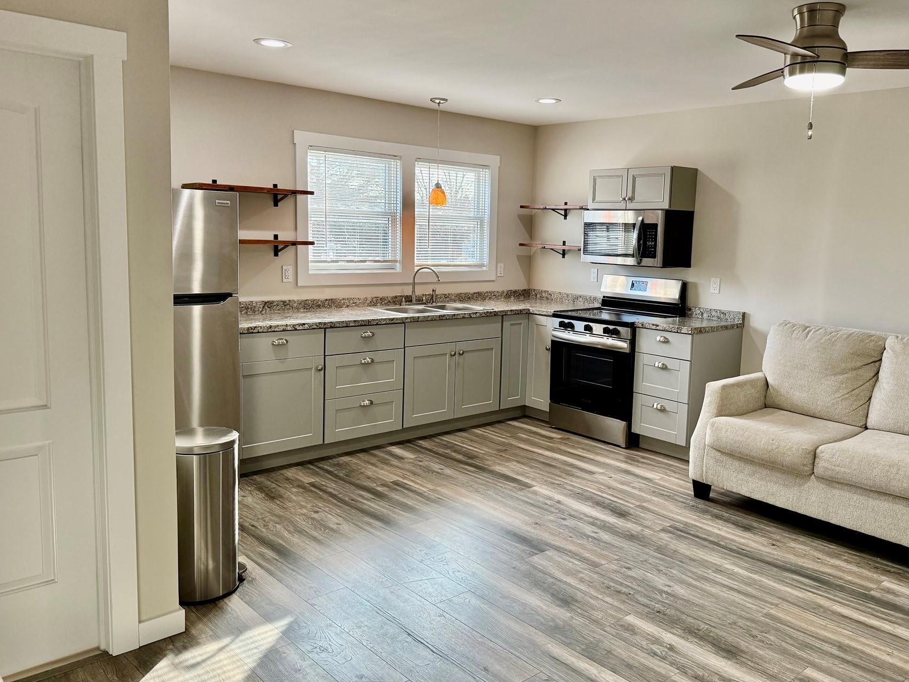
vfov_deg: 48.2
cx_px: 513
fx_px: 761
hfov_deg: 61.4
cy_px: 312
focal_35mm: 29
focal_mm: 6.76
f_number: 1.78
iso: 200
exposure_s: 1/183
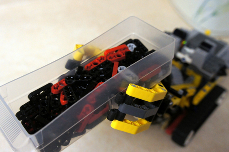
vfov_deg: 30.0
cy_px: 69
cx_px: 116
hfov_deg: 43.9
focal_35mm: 45
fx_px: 284
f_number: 4
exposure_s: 1/40
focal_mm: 21
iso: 800
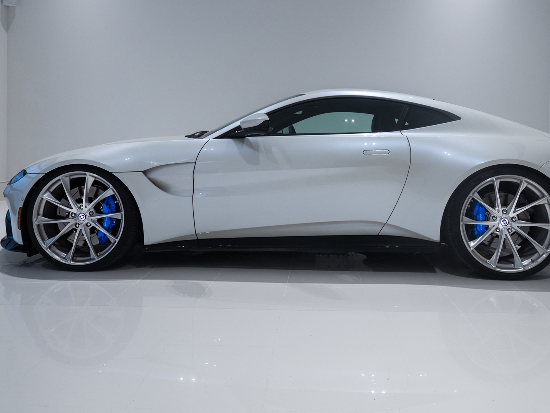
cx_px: 311
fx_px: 477
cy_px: 142
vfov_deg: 46.2
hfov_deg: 59.7
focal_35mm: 30
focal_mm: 11
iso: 200
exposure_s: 1/40
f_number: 2.8
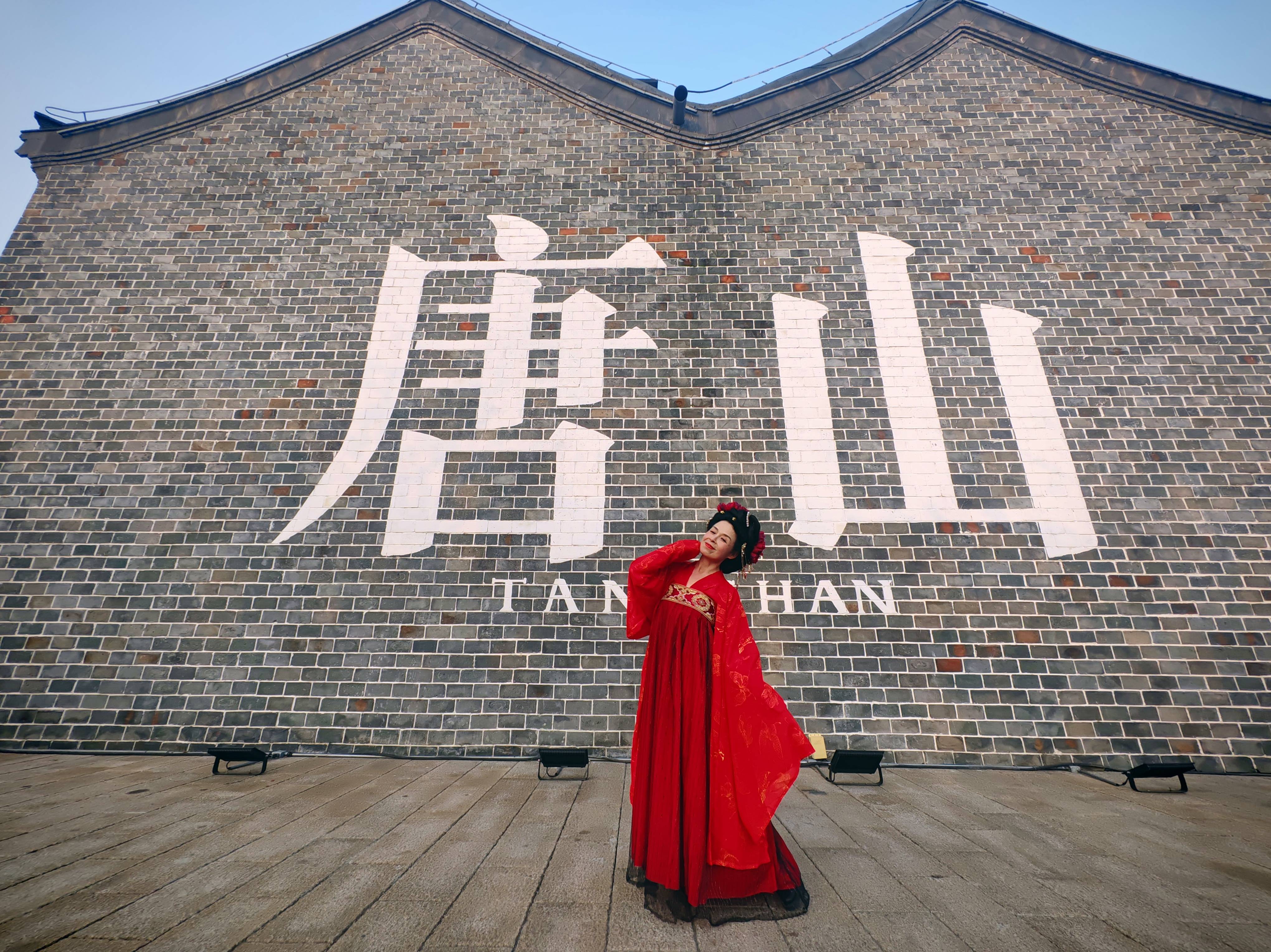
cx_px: 636
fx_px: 477
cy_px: 476
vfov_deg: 89.9
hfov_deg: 106.2
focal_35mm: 13
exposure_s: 1/130
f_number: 2
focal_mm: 1.82
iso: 50
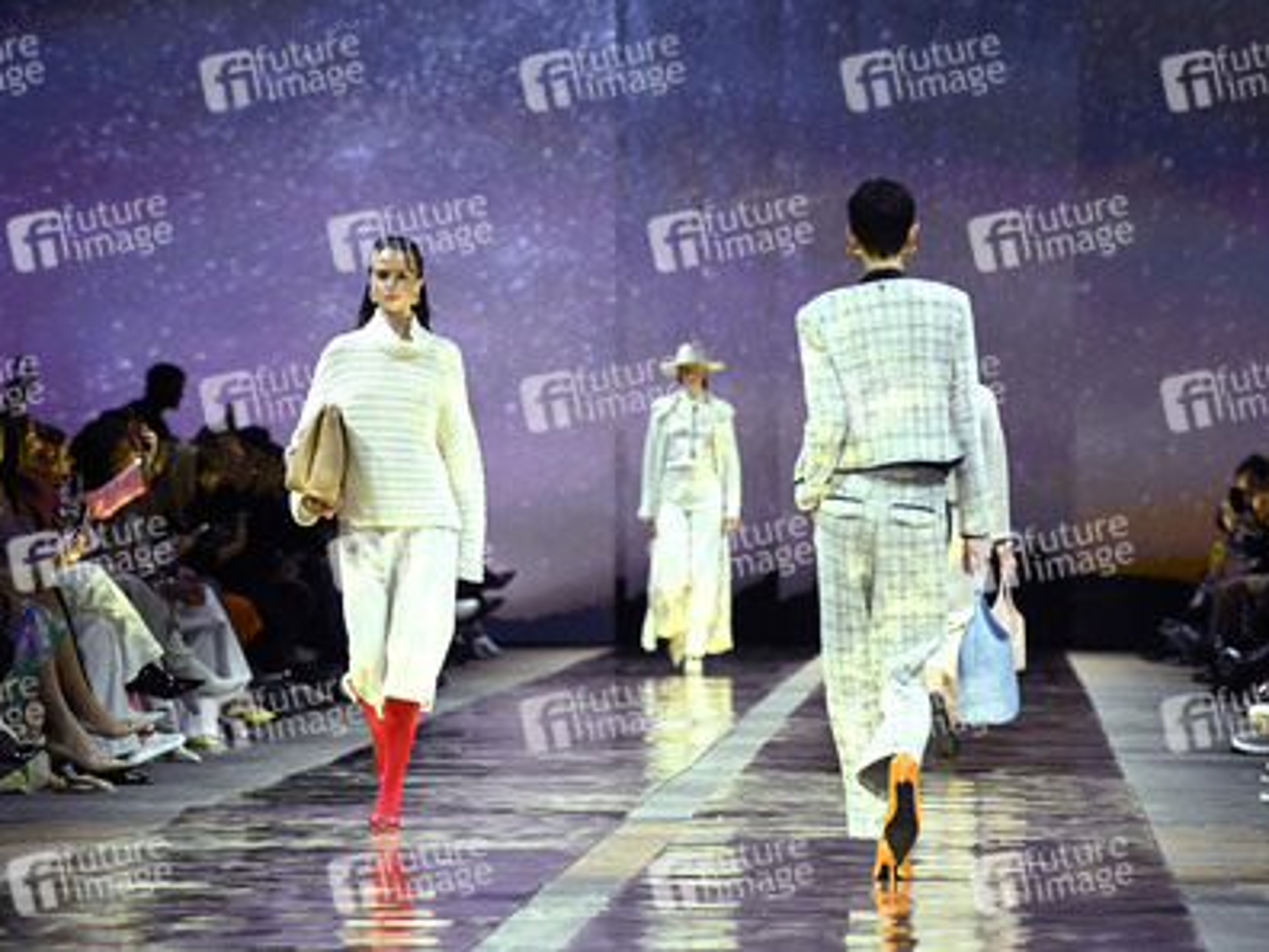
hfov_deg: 9.0
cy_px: 474
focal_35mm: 219
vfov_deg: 6.8
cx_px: 646
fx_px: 8028
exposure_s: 1/500
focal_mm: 200
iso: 4000
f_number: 5
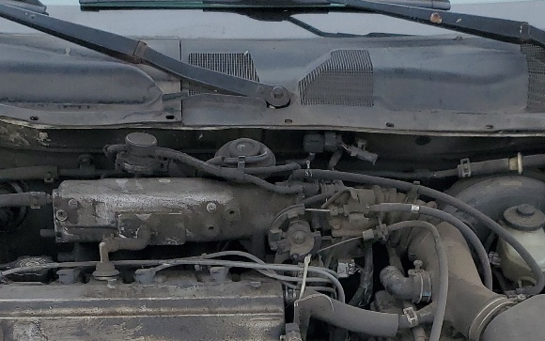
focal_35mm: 76
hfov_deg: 27.1
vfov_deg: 16.2
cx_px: 241
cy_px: 457
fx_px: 1129
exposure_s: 1/769
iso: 50
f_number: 1.5
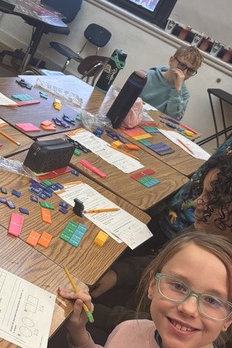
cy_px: 177
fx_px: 561
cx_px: -22
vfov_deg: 34.5
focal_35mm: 58
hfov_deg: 22.1
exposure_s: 1/120
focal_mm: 5.96
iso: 100
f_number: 1.6
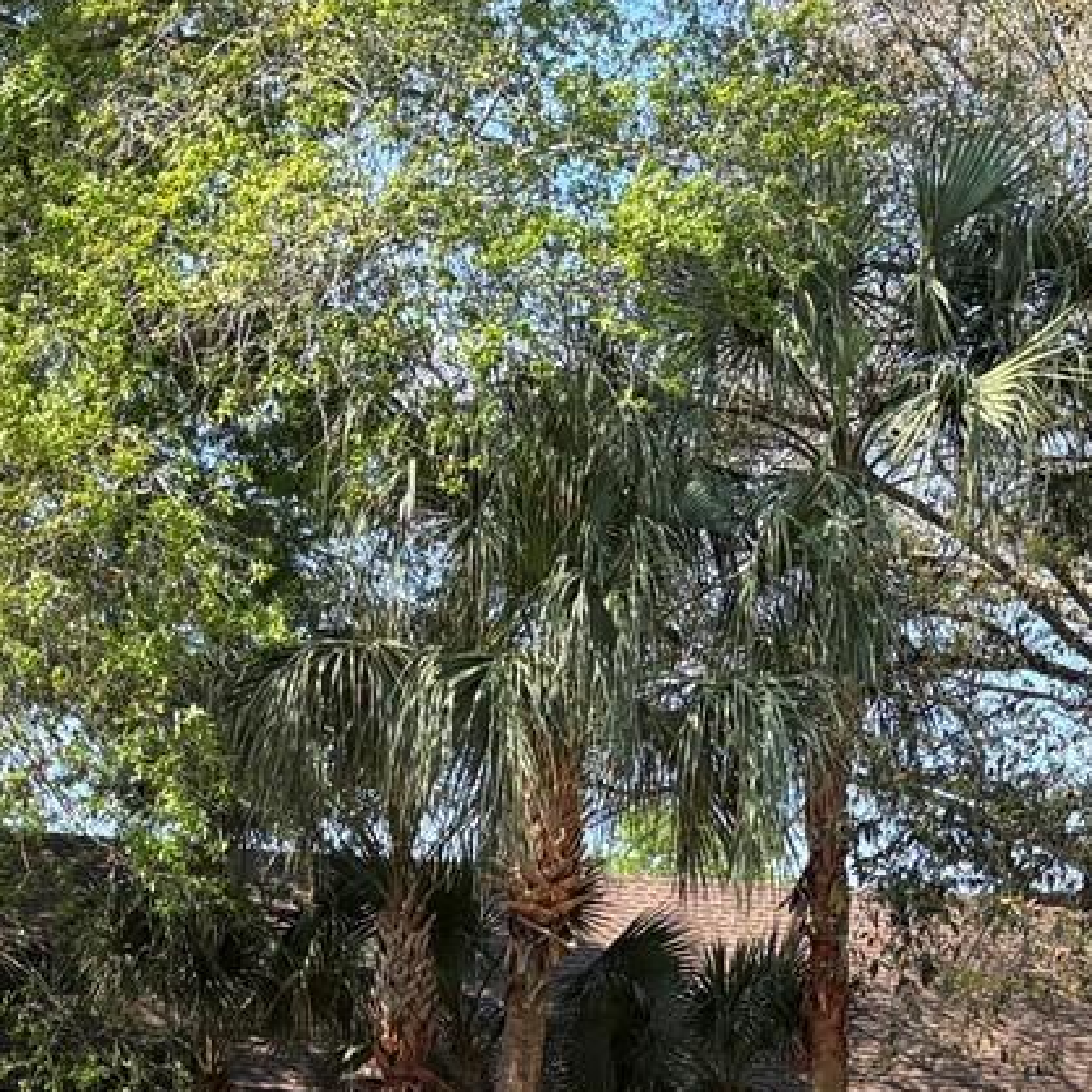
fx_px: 3141
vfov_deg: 18.3
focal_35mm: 88
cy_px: 1437
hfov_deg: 19.7
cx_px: 439
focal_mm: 5.96
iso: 50
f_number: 1.6
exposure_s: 1/1175
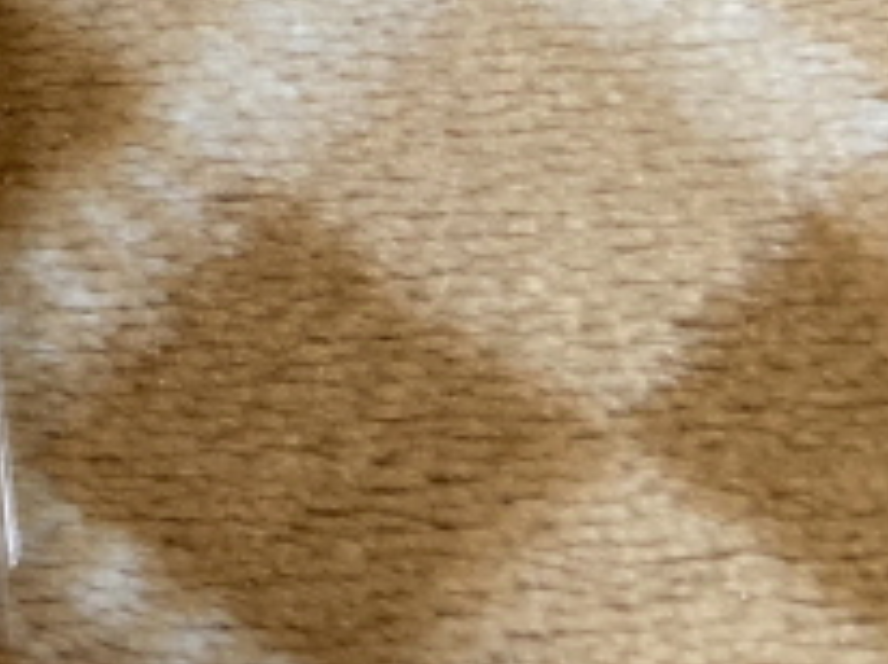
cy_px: -401
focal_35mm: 109
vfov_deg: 12.7
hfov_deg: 15.4
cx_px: -746
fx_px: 2793
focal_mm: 3.99
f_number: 1.8
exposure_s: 1/50
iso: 100
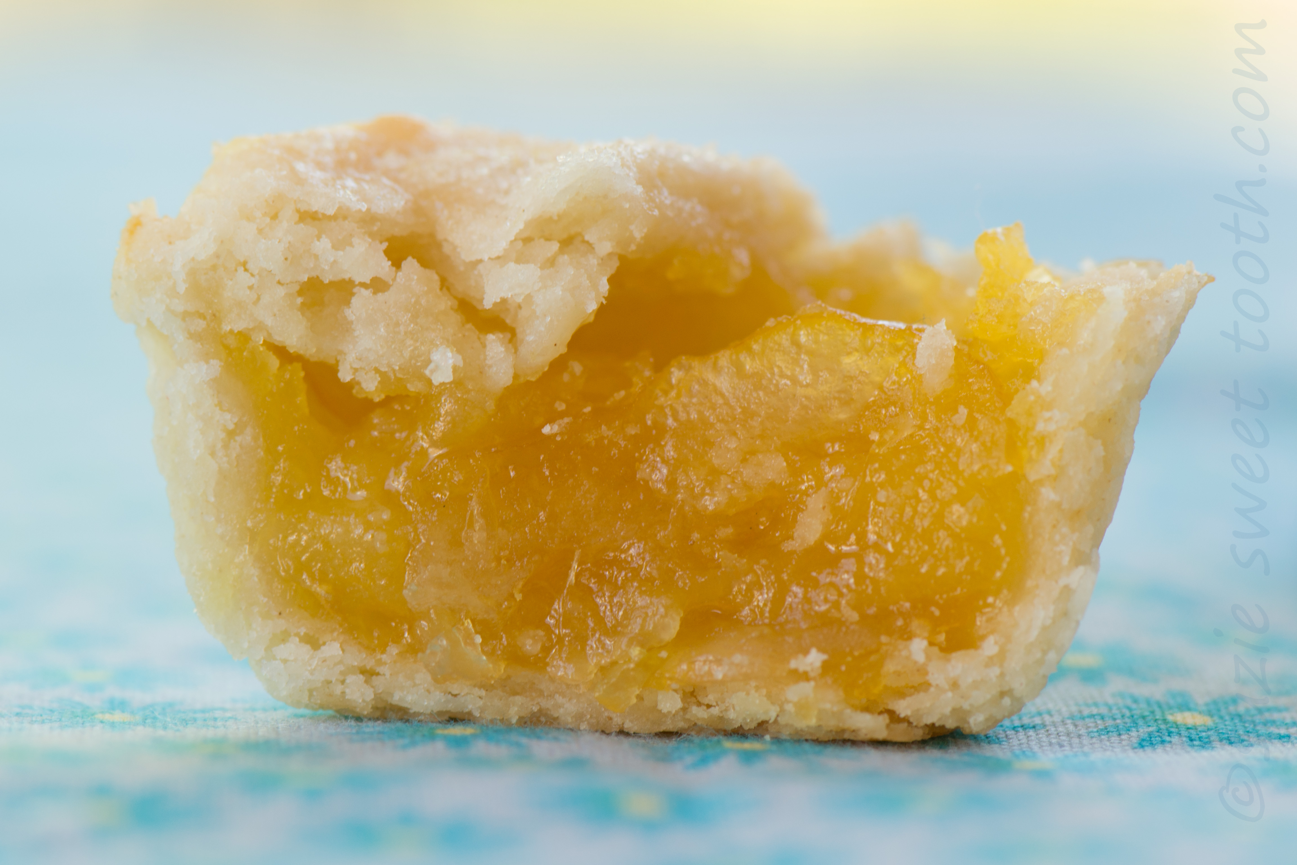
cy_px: 432
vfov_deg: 8.7
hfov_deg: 13.0
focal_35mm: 158
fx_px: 5674
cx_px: 648
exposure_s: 1/30
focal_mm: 105
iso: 200
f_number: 9
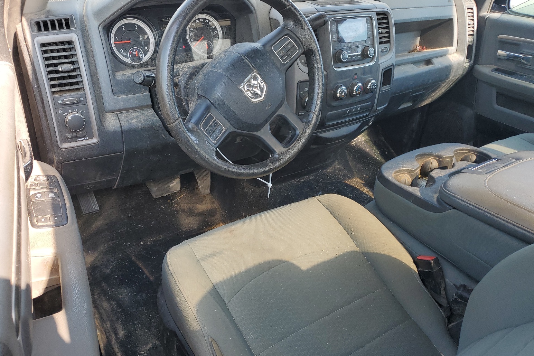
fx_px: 415
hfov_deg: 65.5
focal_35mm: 28
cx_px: 261
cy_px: 182
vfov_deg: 46.4
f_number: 1.5
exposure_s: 1/278
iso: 50
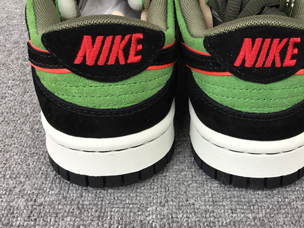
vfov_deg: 33.6
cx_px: 199
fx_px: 378
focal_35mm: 43
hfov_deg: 43.3
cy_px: 103
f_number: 2.4
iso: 40
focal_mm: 3.3
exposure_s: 1/100
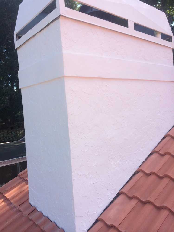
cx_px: 87
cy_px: 116
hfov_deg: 46.8
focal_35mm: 30
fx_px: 201
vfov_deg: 60.0
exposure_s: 1/977
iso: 32
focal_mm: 4.12
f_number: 2.2
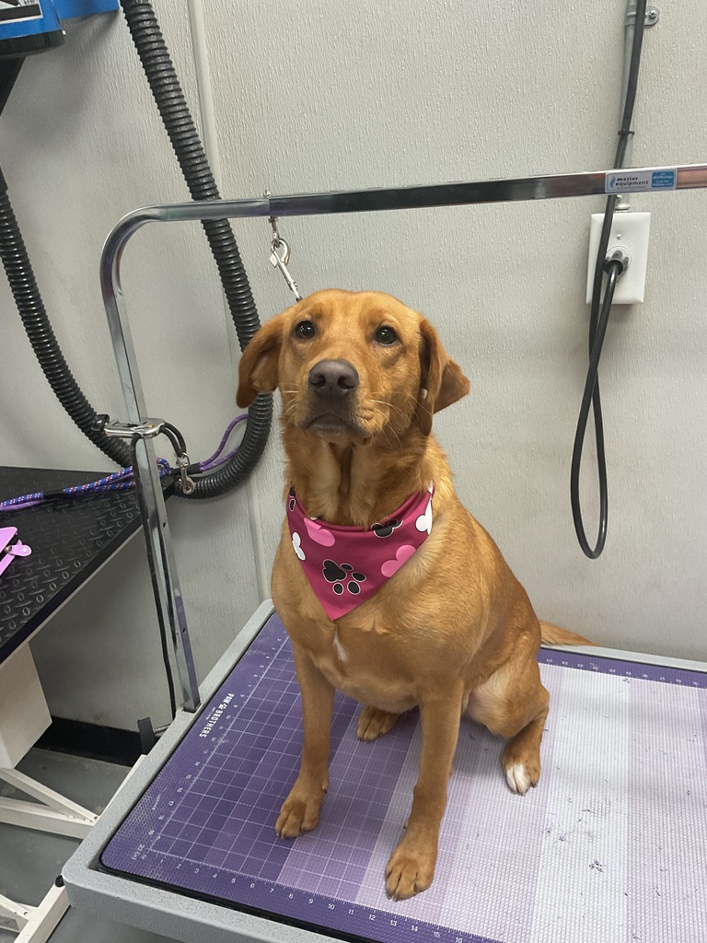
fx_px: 790
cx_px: 354
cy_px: 472
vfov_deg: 61.7
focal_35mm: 29
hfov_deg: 48.2
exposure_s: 1/60
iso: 100
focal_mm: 3
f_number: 1.8
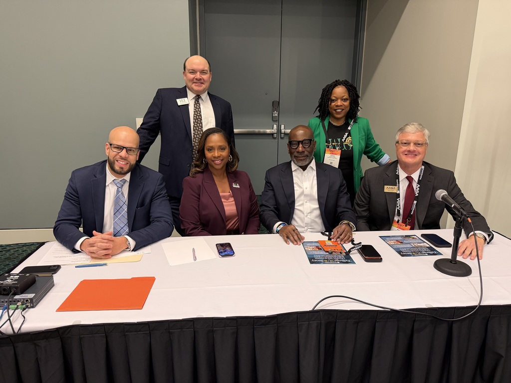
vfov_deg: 56.8
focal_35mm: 24
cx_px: 256
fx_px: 354
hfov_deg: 71.6
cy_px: 192
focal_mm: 6.76
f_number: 1.78
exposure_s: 1/60
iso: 320
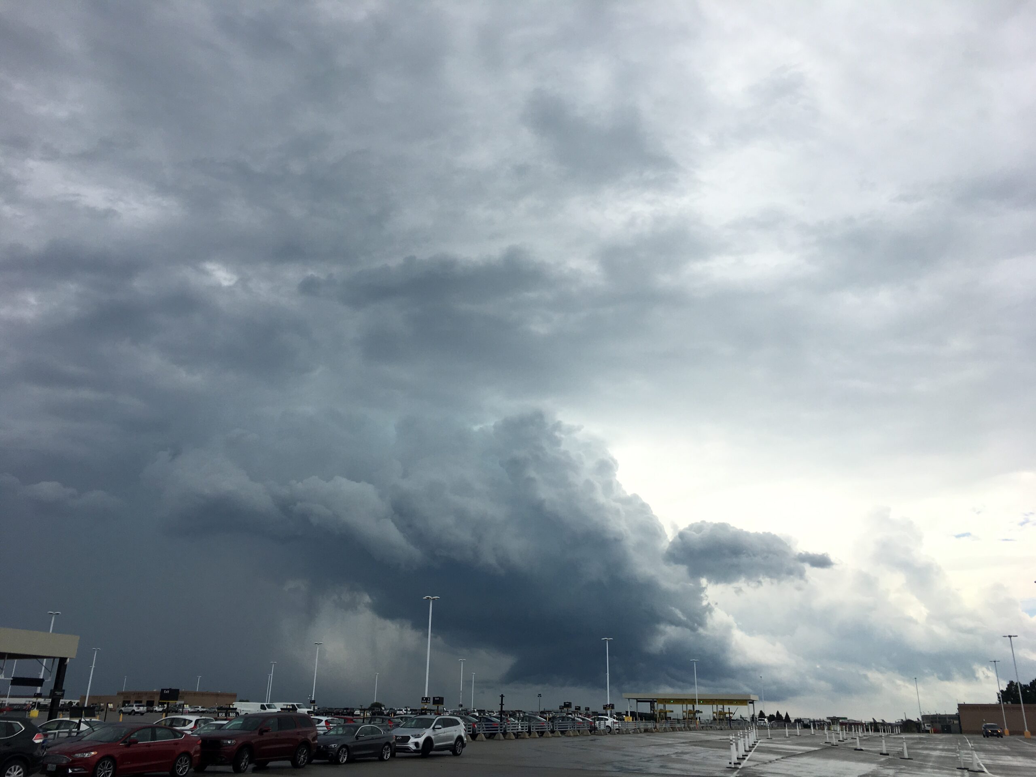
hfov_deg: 61.7
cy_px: 388
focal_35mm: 29
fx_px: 868
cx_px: 518
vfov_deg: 48.2
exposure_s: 1/1923
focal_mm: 4.15
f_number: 2.2
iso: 25
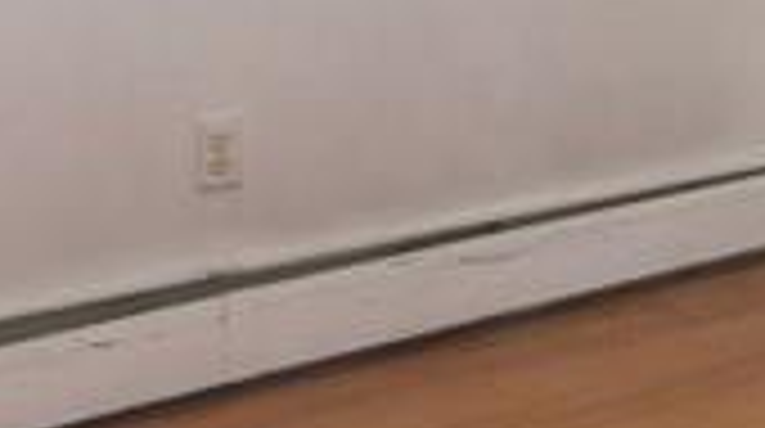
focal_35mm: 92
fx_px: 1863
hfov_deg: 21.1
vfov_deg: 12.3
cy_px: -261
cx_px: 997
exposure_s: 1.3
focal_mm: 7
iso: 400
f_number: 8
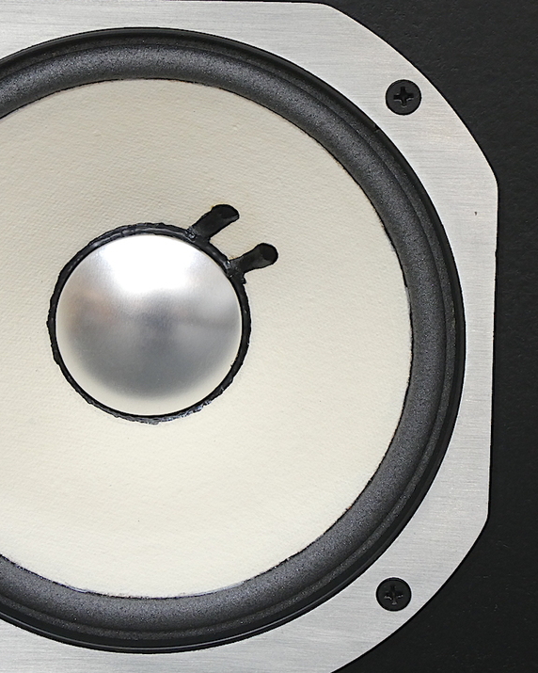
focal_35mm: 177
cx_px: 150
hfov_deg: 8.7
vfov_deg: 10.9
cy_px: 335
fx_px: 3523
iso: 200
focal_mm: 24.2
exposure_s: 1/8
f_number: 5.3
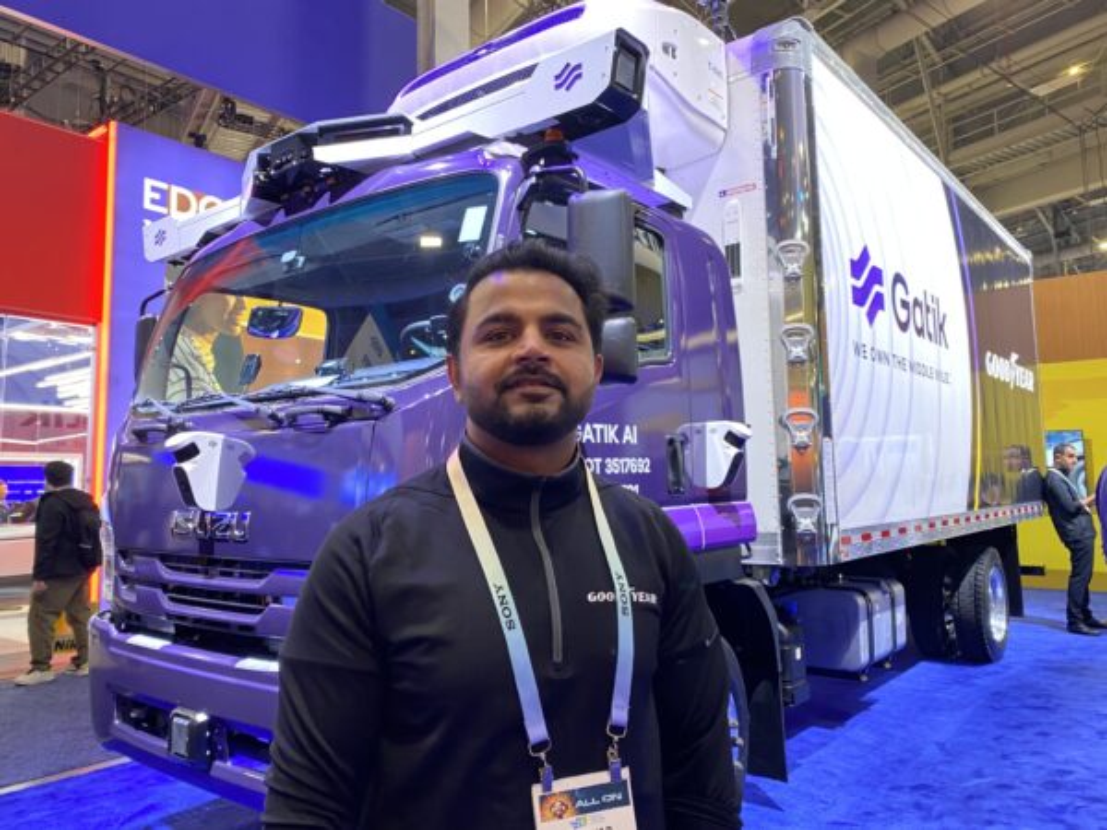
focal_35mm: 26
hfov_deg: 67.3
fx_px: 831
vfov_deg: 53.1
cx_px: 554
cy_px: 415
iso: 200
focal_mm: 4.25
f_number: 1.8
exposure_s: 1/58
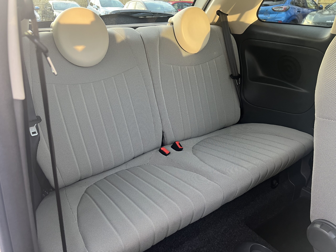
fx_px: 252
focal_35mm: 26
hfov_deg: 67.3
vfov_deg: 53.1
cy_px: 126
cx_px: 168
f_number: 1.5
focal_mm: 5.7
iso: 125
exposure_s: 1/71
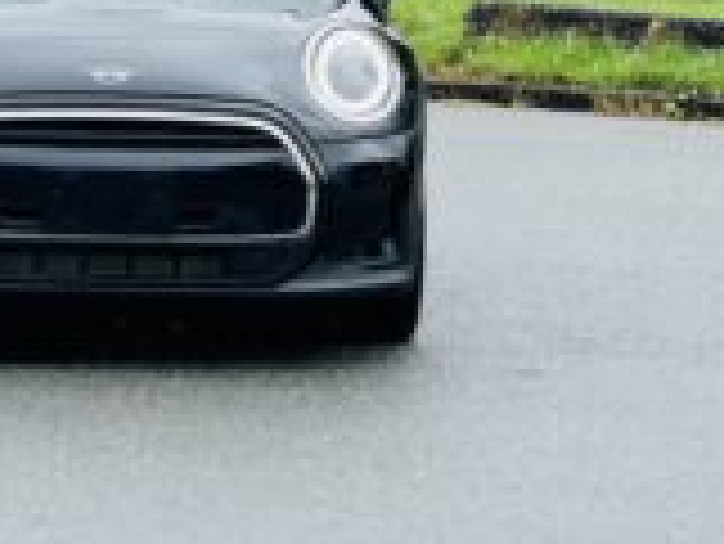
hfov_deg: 11.8
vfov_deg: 8.9
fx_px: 3495
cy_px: 25
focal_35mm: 167
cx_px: 85
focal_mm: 9
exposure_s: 1/209
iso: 25
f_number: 2.8
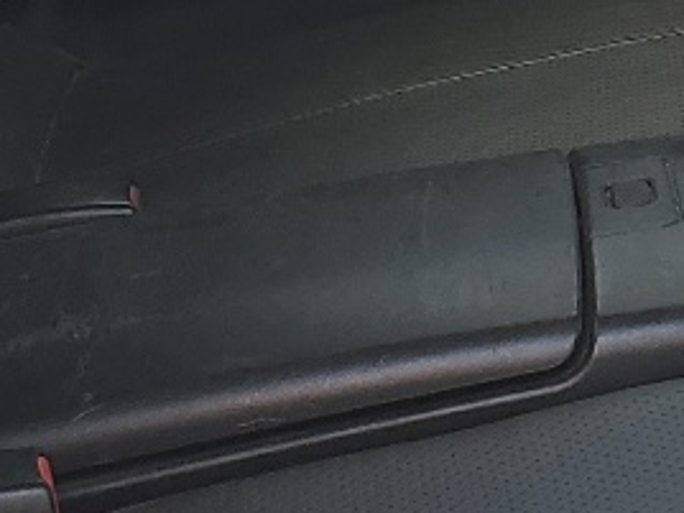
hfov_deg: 12.4
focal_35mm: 155
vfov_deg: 9.5
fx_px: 3063
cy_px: -33
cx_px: 852
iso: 50
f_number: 1.5
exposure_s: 1/196
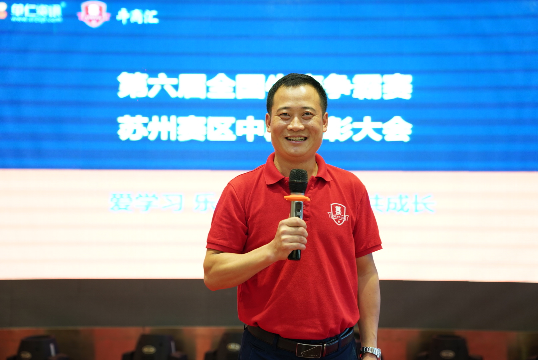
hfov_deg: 28.8
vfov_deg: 19.5
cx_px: 269
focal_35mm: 70
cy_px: 180
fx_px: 1047
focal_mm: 70
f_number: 2.8
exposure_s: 1/50
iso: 1000
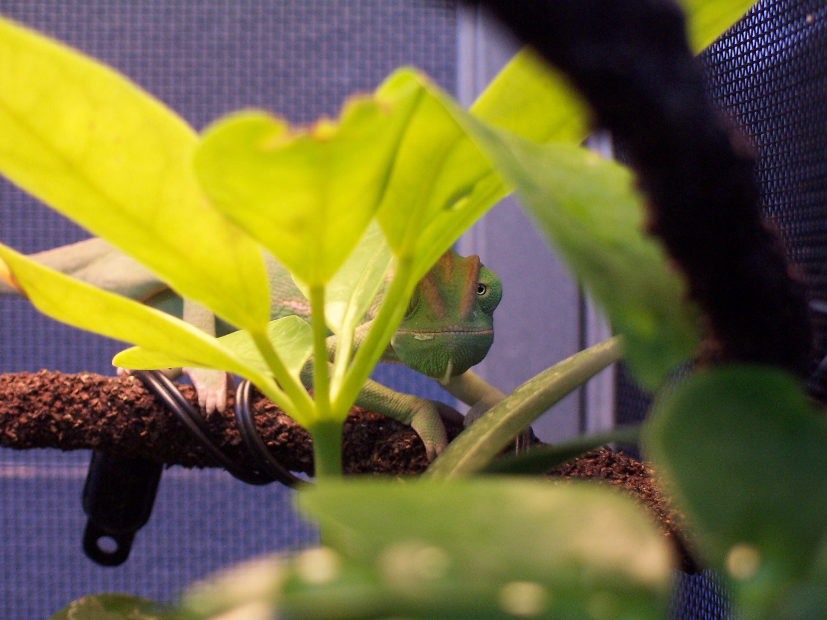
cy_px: 310
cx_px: 414
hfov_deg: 16.1
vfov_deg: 12.1
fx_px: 2915
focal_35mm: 122
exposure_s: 1/90
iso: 140
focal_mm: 21
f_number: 4
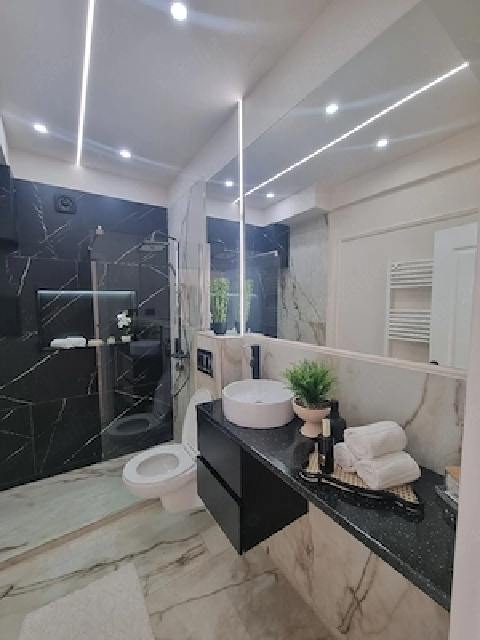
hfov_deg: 89.9
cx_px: 240
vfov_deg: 106.2
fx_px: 240
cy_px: 320
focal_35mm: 13
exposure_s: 1/50
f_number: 2.2
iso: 125
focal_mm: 2.2
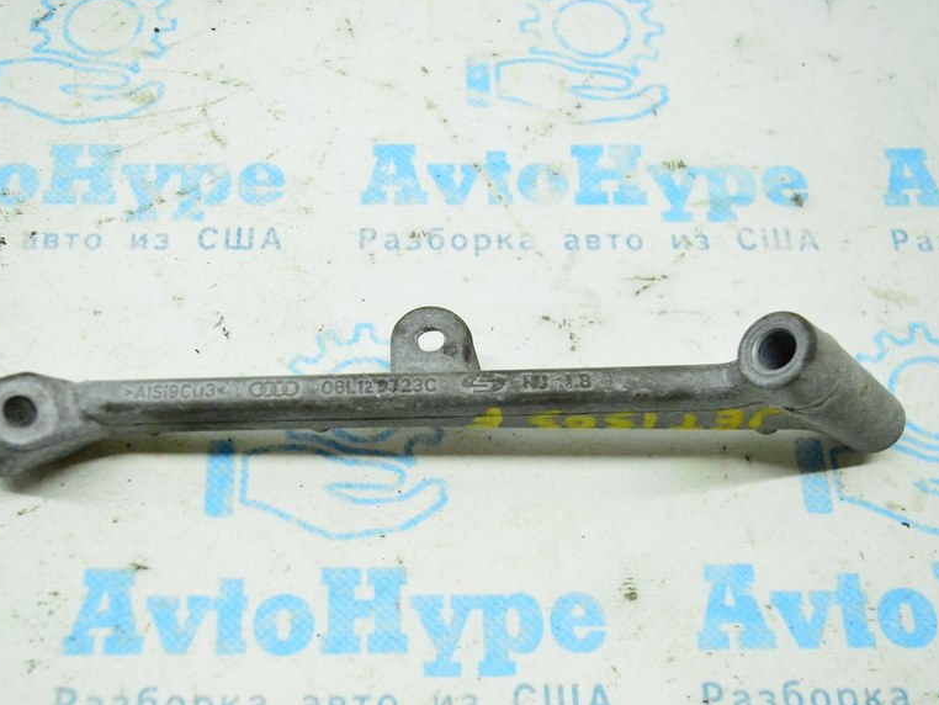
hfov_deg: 45.9
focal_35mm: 41
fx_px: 1103
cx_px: 375
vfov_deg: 35.4
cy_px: 407
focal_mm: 21
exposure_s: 1/640
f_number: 4
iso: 6400
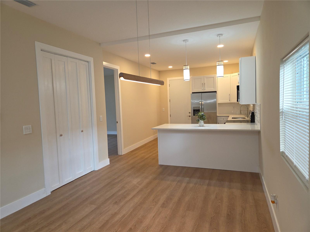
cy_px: 116
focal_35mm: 23
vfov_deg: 58.9
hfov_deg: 73.9
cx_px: 155
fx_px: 206
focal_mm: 5.4
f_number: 1.8
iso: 100
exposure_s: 1/60
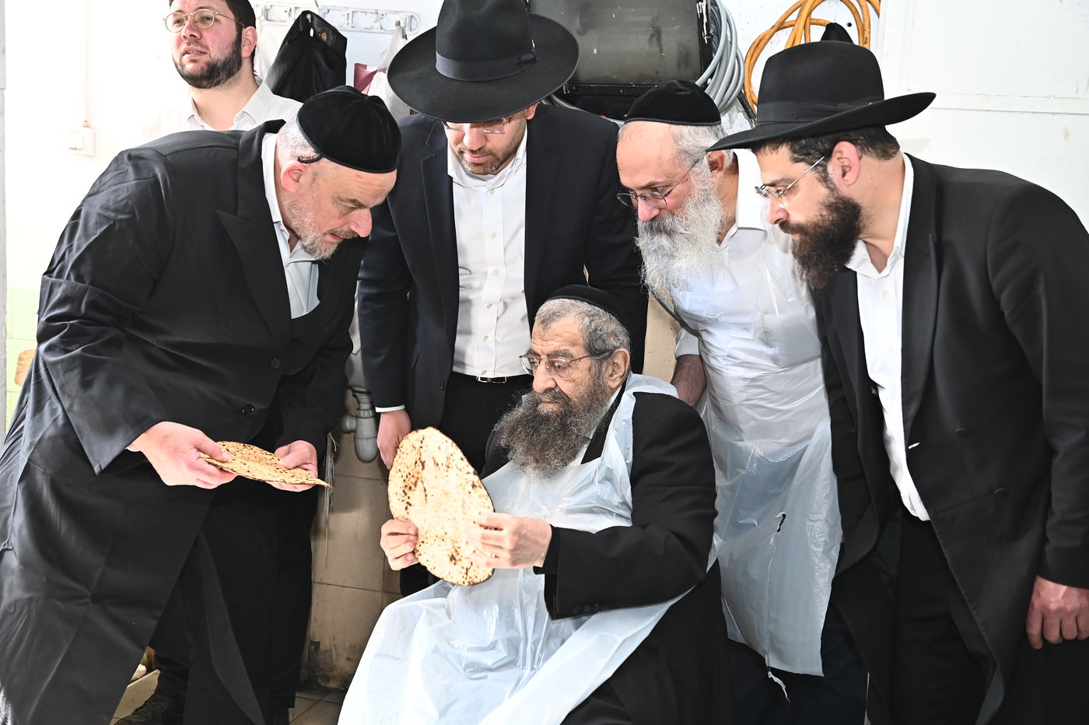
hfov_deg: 44.5
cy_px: 362
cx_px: 544
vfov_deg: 30.5
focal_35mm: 44
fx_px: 1330
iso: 1600
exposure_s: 1/200
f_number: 4
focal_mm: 44
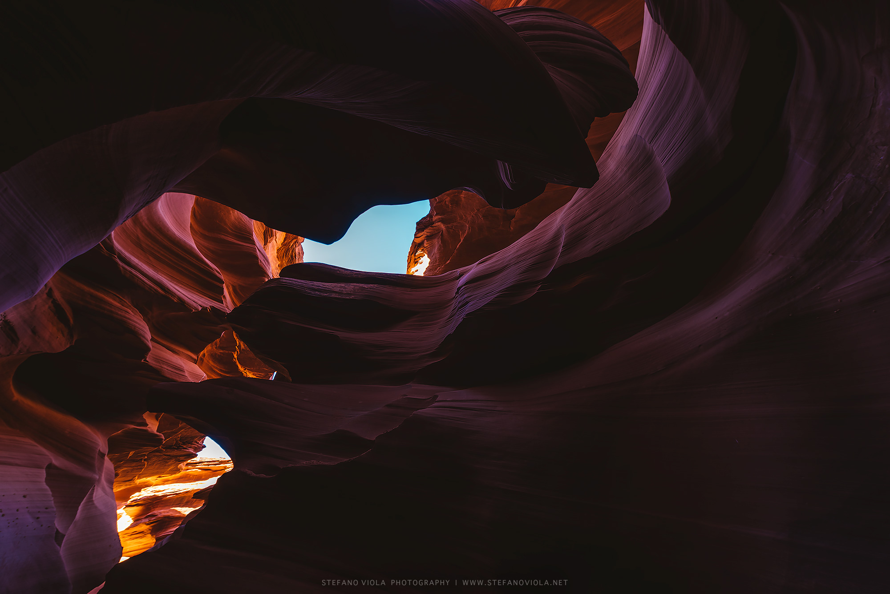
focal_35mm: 14
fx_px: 346
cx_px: 445
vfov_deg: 81.3
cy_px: 297
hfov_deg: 104.2
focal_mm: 14
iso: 64
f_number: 9
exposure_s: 1/4
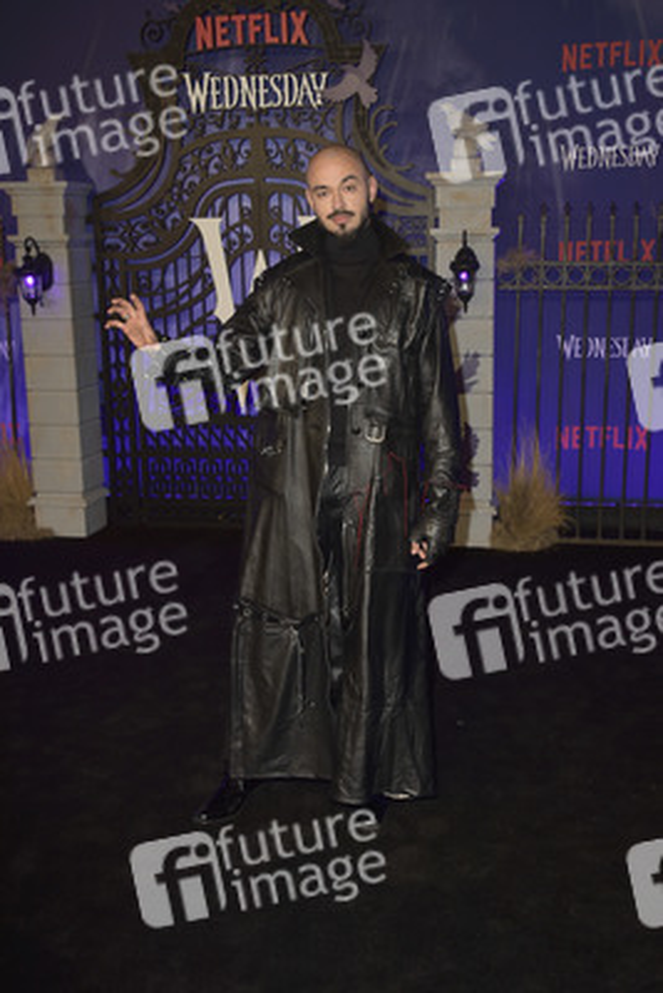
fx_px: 1049
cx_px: 332
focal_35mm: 38
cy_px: 496
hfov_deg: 35.1
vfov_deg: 50.7
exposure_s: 1/250
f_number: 6.3
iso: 640
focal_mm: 38
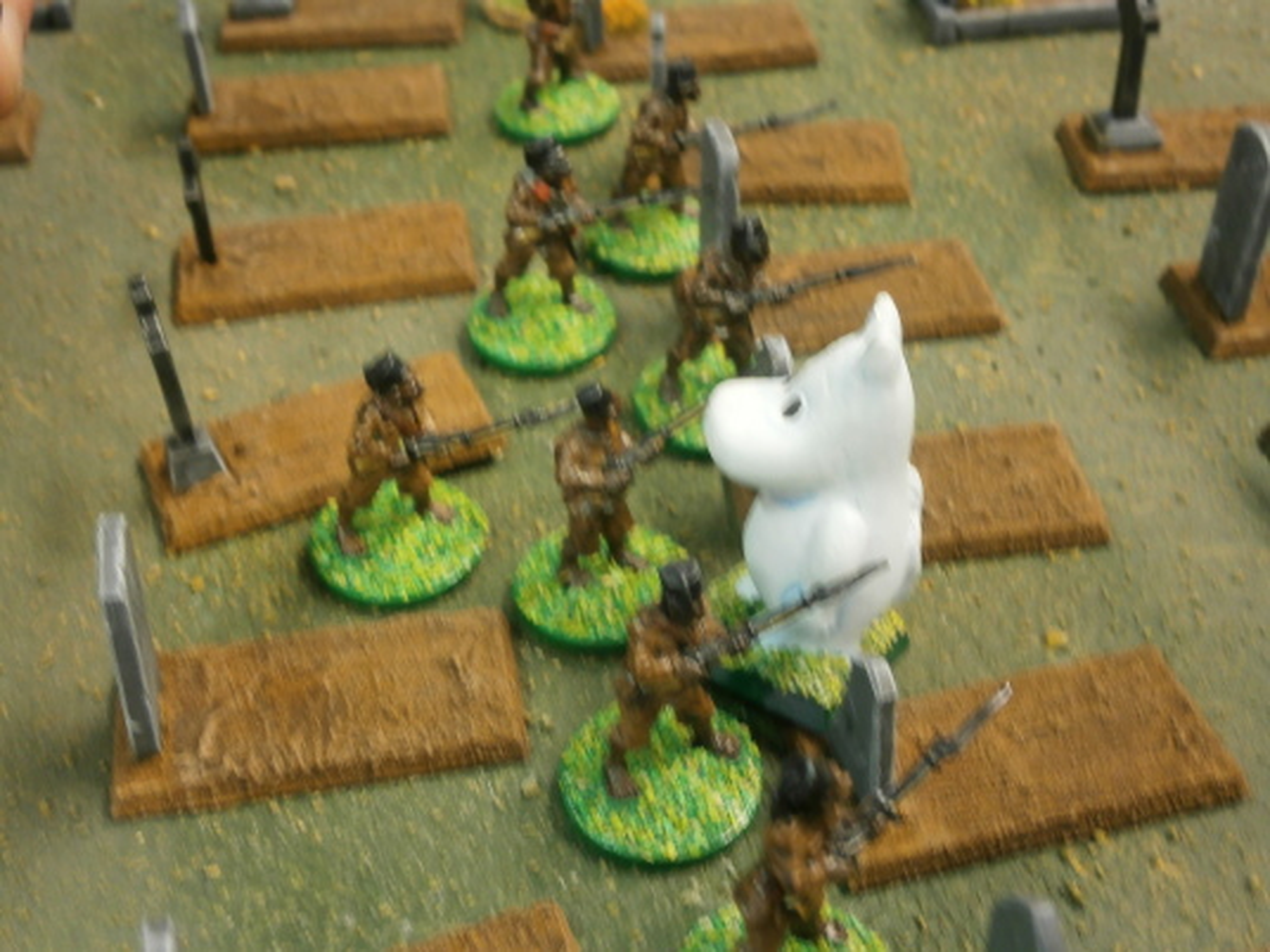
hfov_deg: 40.4
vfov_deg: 30.9
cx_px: 635
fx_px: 1724
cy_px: 476
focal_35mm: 47
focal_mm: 8.3
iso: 200
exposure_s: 1/13
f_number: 3.4
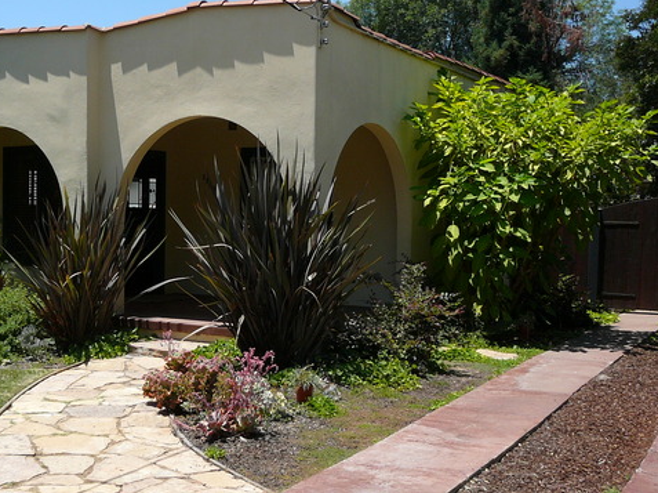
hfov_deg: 40.0
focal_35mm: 47
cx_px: 223
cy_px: 261
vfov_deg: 30.8
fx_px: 893
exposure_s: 1/400
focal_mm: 5.2
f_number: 5
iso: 80
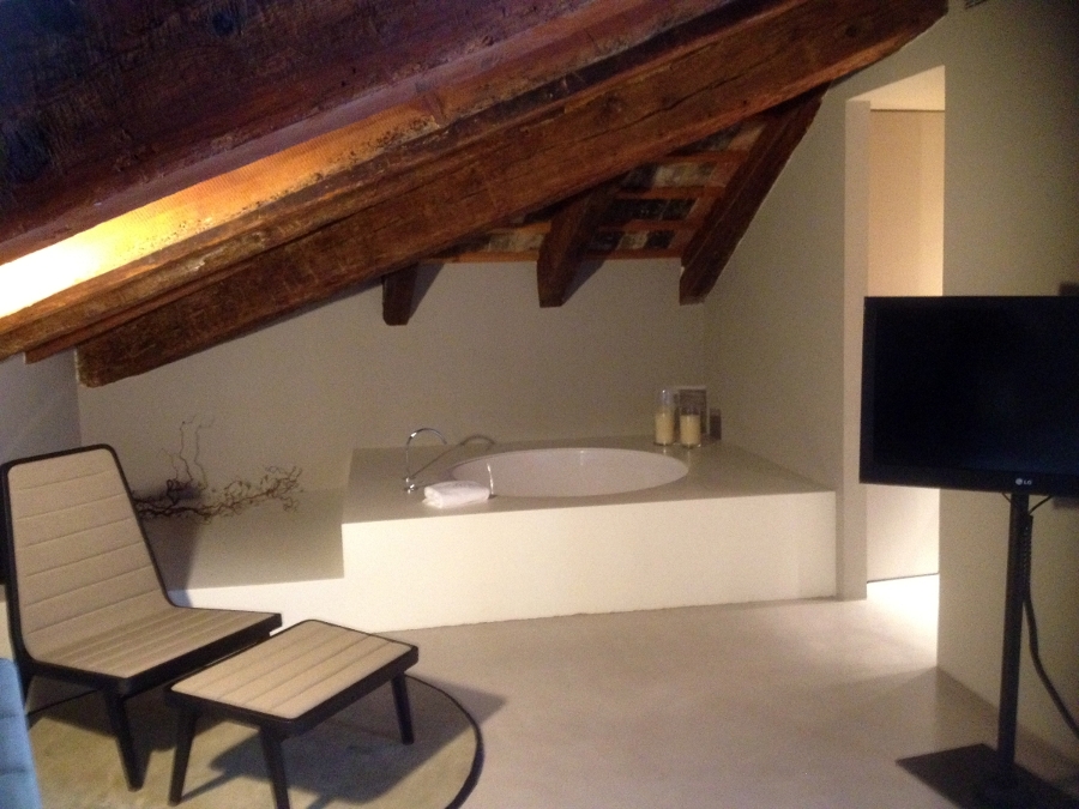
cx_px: 540
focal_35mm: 35
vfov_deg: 40.7
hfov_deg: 52.6
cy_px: 404
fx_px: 1091
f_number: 2.4
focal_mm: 4.28
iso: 500
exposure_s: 1/15
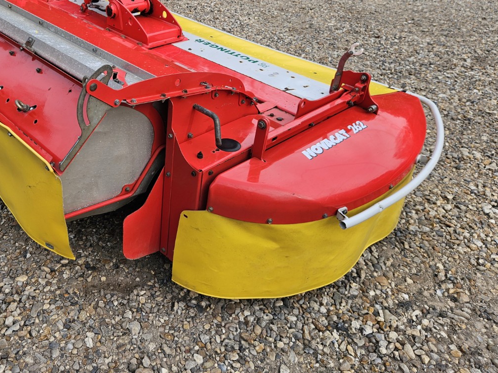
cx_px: 166
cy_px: 117
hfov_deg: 54.2
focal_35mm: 33
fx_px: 475
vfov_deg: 42.2
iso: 25
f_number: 1.8
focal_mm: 5.4
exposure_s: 1/631
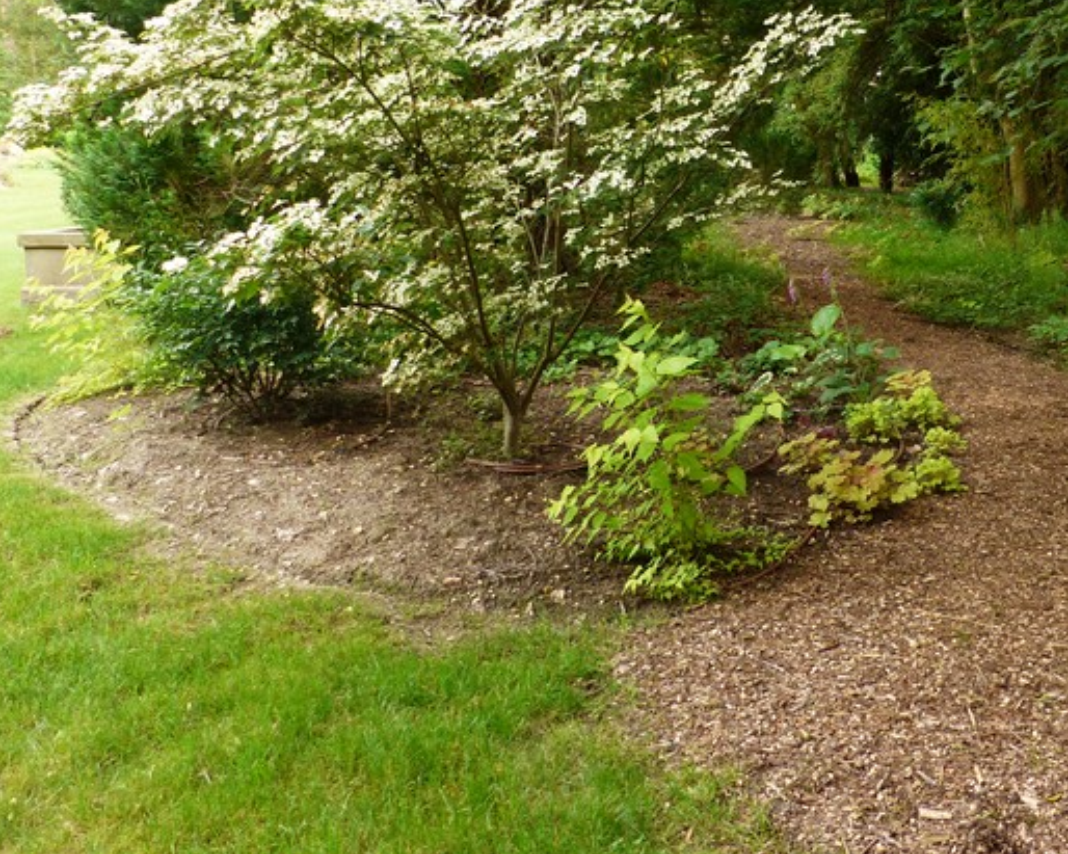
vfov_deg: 38.4
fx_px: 1201
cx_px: 810
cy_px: 245
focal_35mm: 38
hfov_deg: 46.1
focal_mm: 4.5
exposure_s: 1/80
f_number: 2.8
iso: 100
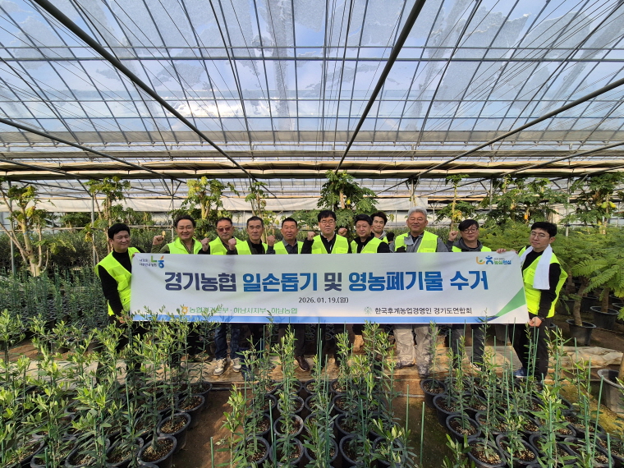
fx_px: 234
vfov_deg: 89.9
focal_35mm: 13
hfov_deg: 106.2
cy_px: 234
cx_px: 312
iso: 50
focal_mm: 2.2
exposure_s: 1/1148
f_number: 2.2
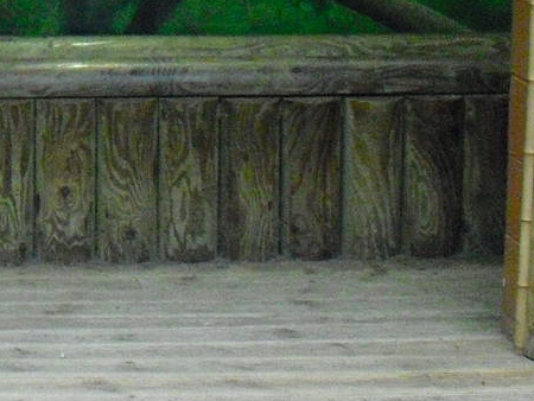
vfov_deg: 11.2
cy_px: -154
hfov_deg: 14.7
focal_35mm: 128
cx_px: -173
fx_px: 1976
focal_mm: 6.3
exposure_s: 1/100
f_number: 3.1
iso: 800
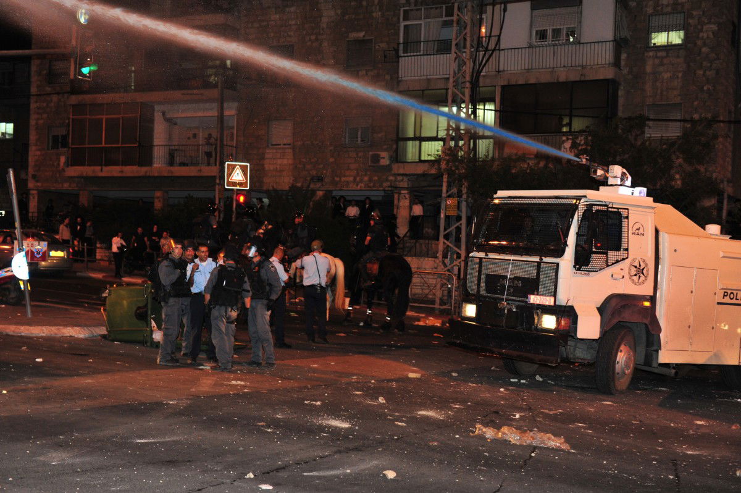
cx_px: 370
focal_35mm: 50
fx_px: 1028
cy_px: 246
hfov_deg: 39.6
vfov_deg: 26.9
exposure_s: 1/80
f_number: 4
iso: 1600
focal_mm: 50
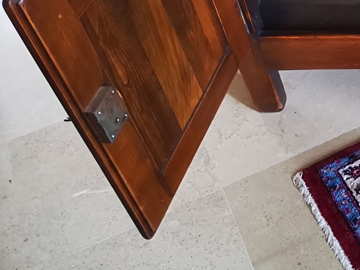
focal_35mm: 76
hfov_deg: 22.3
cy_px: 9
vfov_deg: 18.9
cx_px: 500
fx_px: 790
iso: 640
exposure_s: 1/20
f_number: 1.8
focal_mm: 5.58
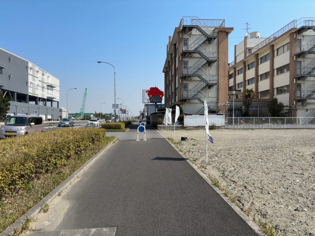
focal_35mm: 26
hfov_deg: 67.3
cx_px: 158
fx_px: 237
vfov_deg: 53.1
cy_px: 118
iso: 50
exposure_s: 1/3311
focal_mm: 5.96
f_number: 1.6
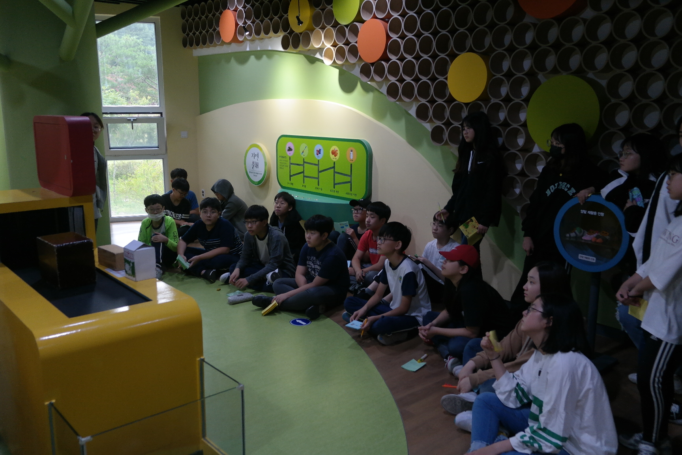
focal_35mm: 30
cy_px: 228
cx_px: 341
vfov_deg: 43.6
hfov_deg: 61.9
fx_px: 568
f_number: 3.5
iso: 400
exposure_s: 1/40
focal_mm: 20
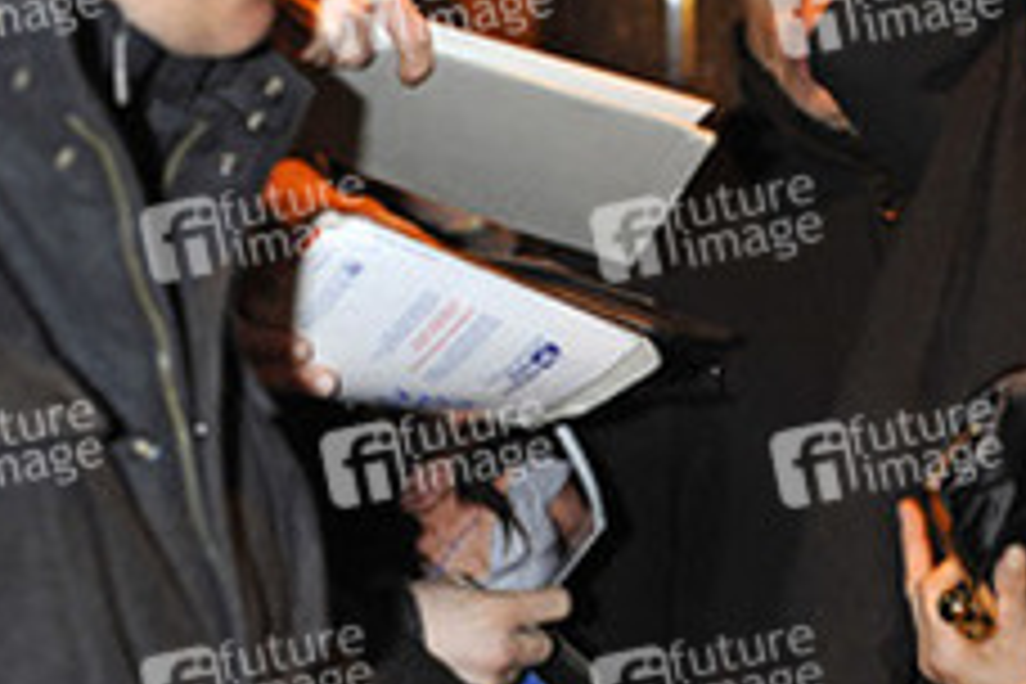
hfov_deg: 21.3
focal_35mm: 95
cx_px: 767
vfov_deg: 14.4
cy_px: 342
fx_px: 2707
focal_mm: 48
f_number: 3.2
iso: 1600
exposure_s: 1/40
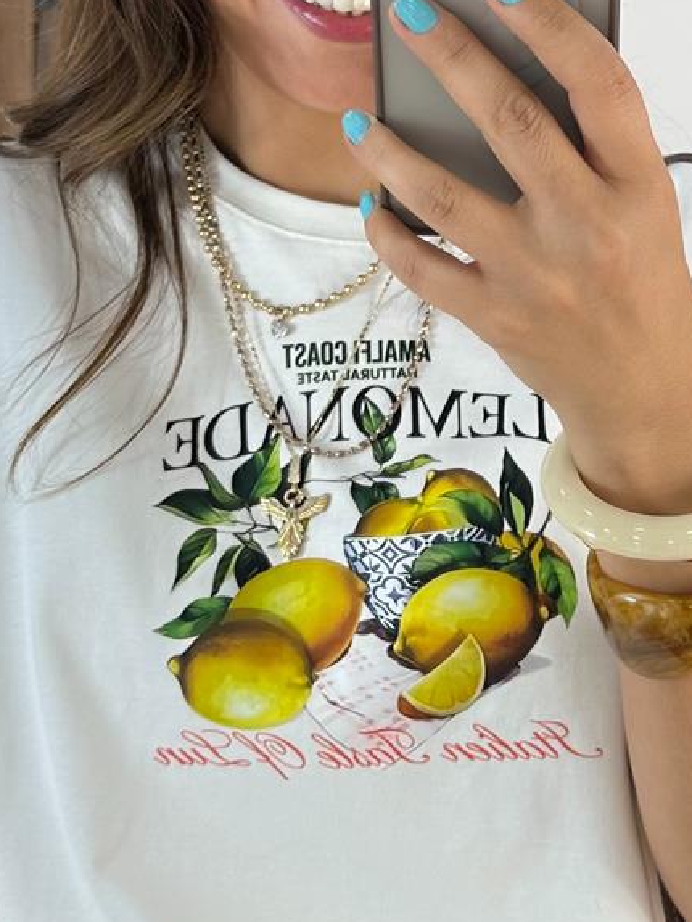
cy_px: 351
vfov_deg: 28.9
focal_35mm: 67
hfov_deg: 21.9
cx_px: 417
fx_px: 1785
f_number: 1.78
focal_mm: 6.86
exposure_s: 1/205
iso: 80
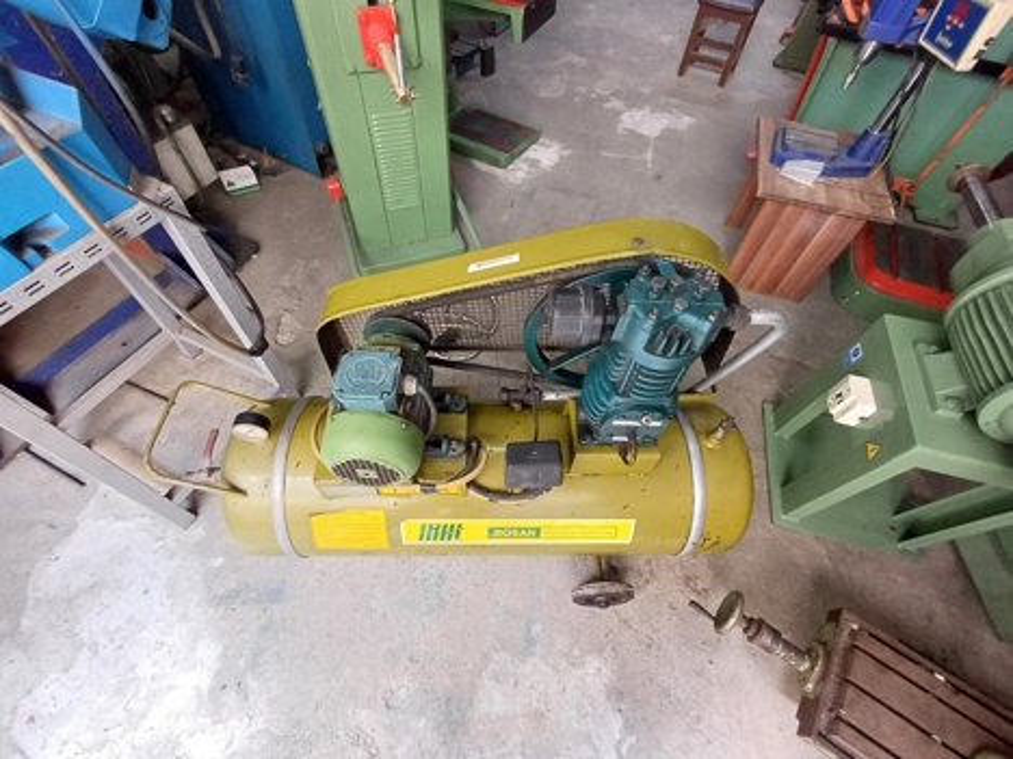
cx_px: 506
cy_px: 380
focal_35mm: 16
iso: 250
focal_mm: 1.64
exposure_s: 1/33
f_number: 2.2
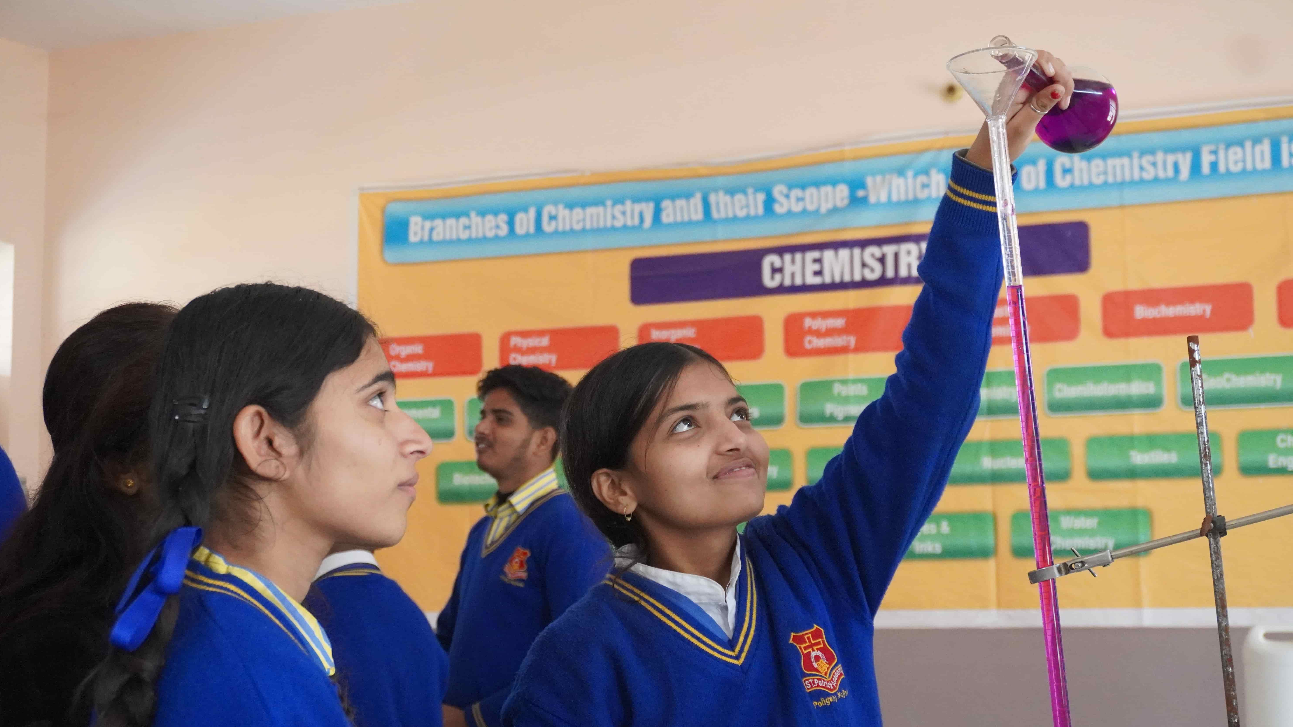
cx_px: 656
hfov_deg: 41.7
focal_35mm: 50
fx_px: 1698
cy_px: 402
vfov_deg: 24.2
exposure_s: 1/160
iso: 3200
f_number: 5
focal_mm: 31
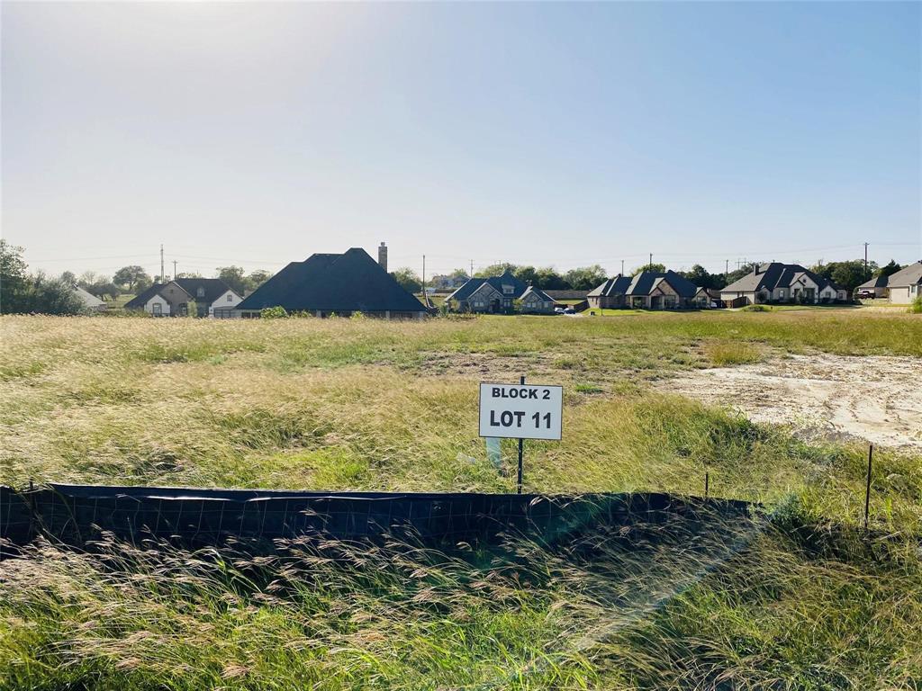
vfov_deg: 53.1
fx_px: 693
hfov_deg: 67.3
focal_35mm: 26
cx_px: 461
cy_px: 346
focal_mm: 4.25
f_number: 1.8
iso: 32
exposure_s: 1/6061
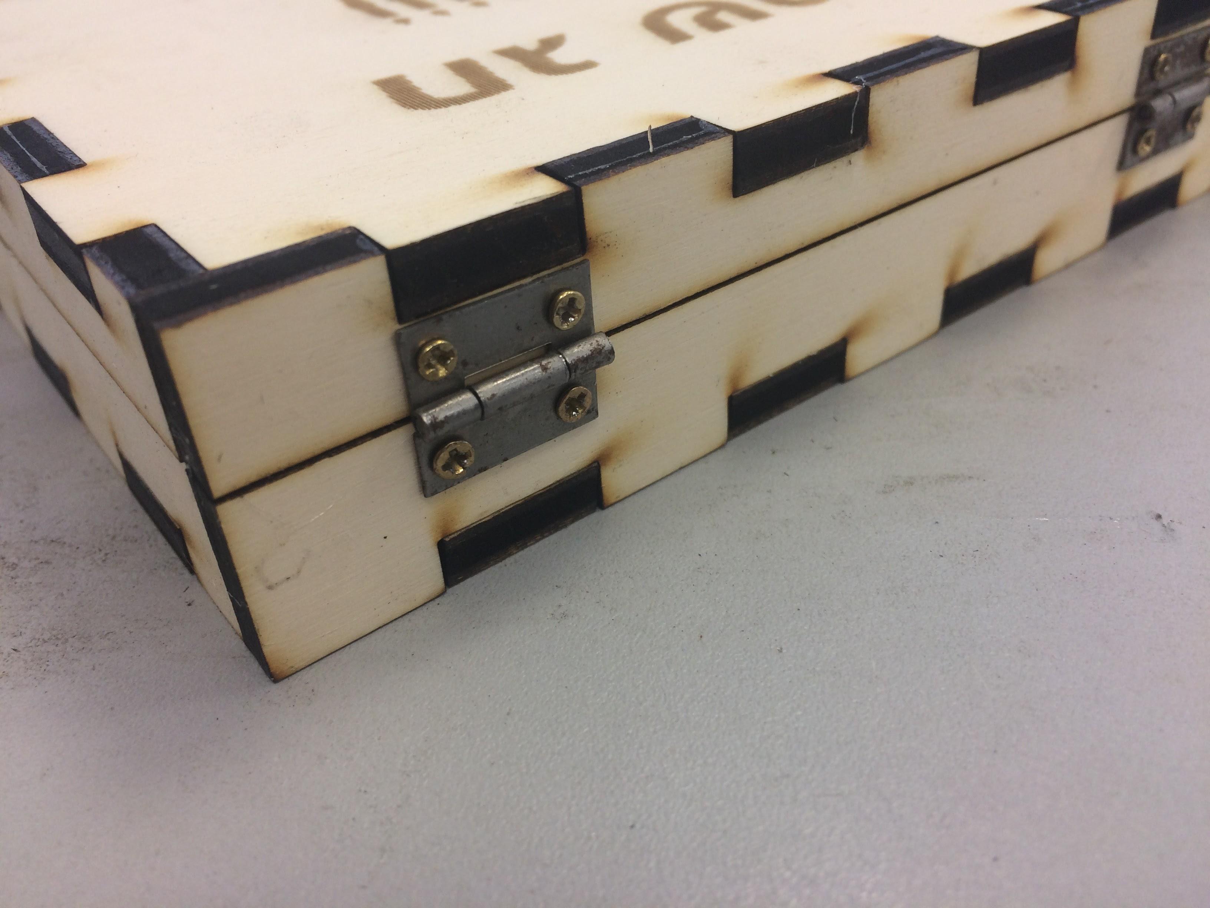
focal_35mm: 29
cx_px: 605
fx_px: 1014
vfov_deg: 48.2
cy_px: 454
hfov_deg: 61.7
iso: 50
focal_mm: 4.15
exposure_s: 1/50
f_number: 2.2
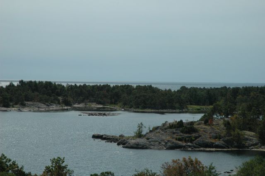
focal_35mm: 105
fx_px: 772
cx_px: 132
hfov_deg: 19.5
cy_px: 88
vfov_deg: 13.0
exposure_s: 1/800
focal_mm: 70
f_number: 14
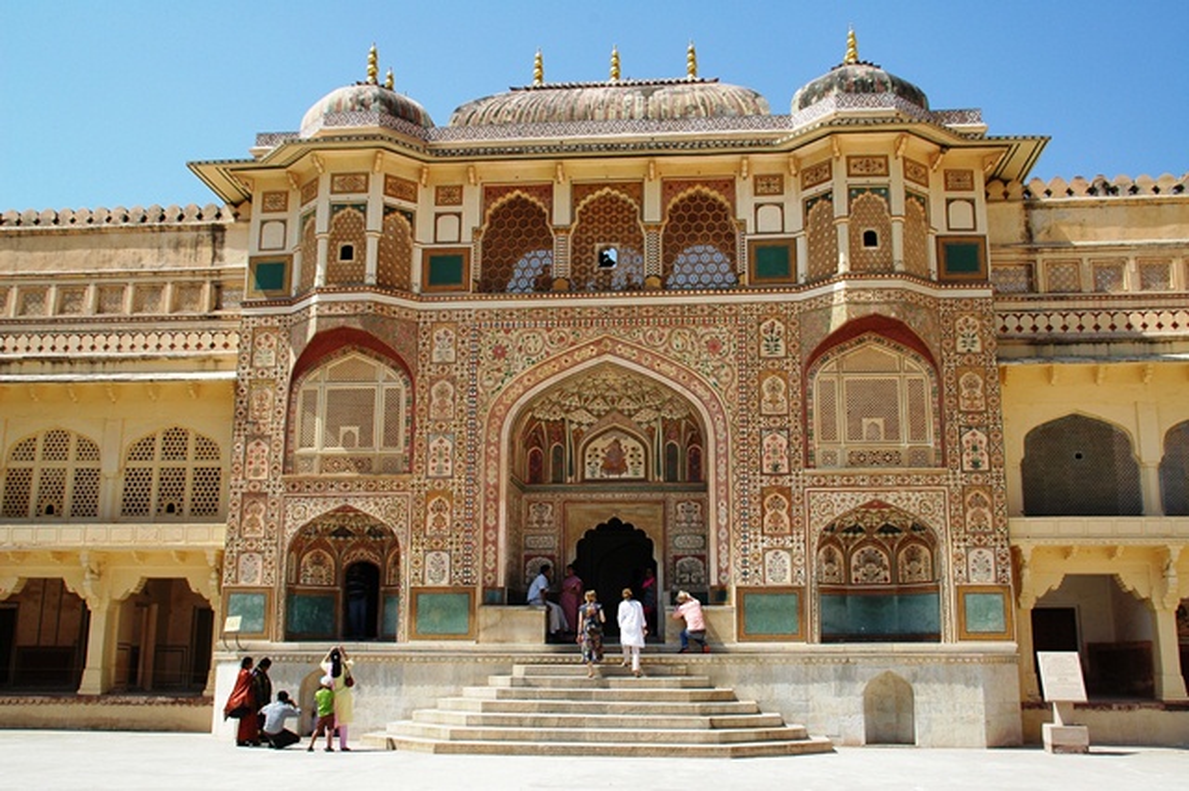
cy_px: 396
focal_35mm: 38
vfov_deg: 35.5
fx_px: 1238
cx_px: 594
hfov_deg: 51.3
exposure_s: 1/320
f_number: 10
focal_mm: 25
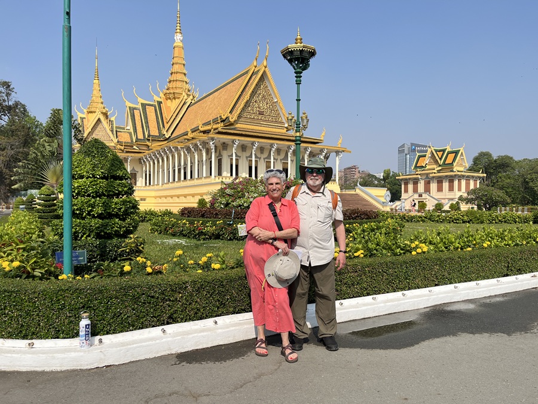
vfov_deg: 53.1
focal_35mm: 26
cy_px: 202
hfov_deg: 67.3
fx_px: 404
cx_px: 269
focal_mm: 5.1
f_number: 1.6
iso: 50
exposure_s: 1/4310
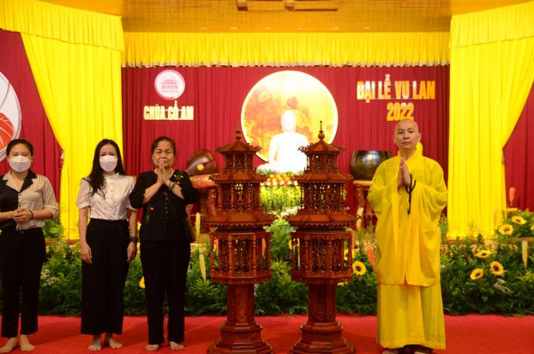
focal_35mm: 49
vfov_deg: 27.7
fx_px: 718
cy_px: 183
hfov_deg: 40.8
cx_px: 273
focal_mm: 31
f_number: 2.8
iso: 1000
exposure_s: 1/100
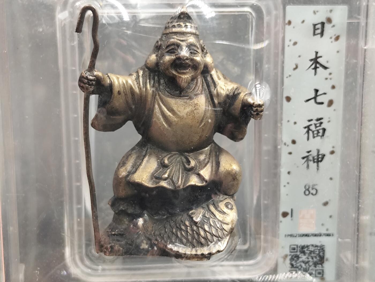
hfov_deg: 27.8
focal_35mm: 70
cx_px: 188
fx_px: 758
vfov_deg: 21.0
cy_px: 141
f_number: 1.65
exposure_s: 1/50
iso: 125
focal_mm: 6.14
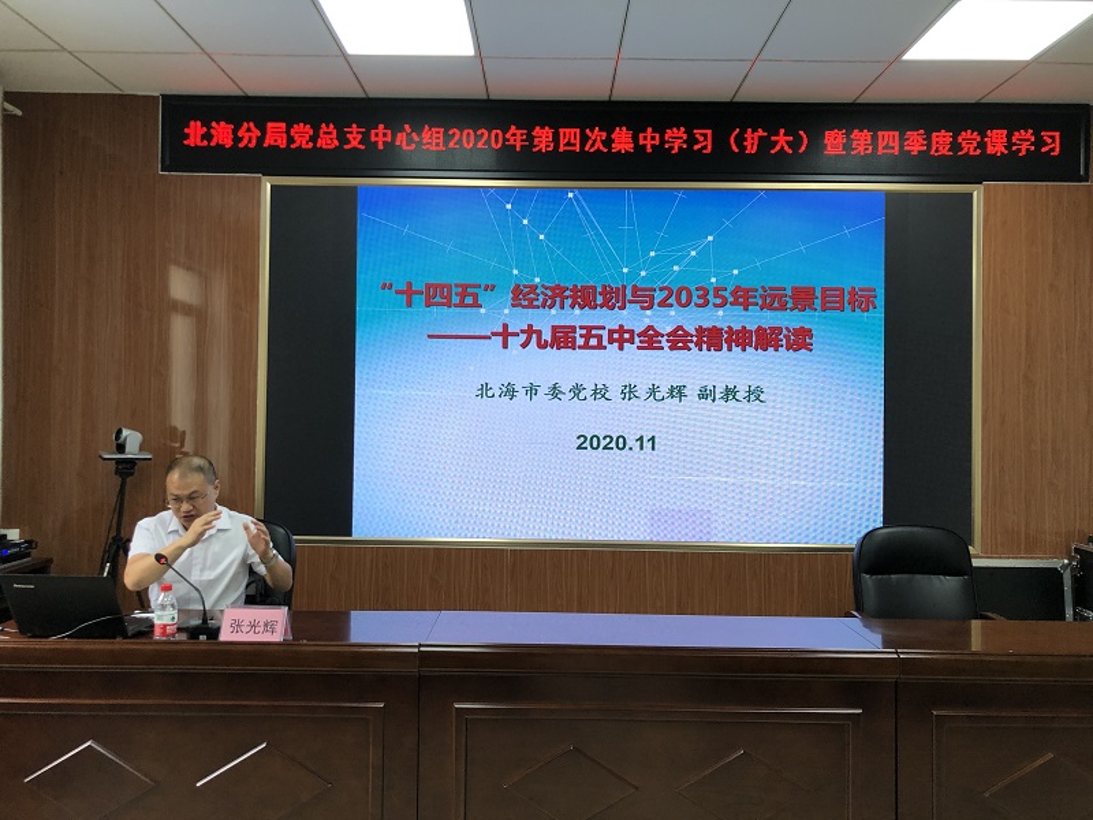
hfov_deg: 63.4
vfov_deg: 49.7
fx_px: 884
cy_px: 410
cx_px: 546
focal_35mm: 28
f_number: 1.8
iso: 32
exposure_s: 1/32
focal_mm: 4
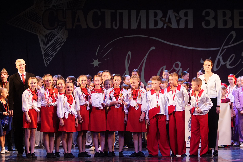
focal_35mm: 133
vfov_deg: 10.3
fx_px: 898
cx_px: 116
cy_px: 80
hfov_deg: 15.4
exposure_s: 1/250
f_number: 2.8
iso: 1000
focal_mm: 85
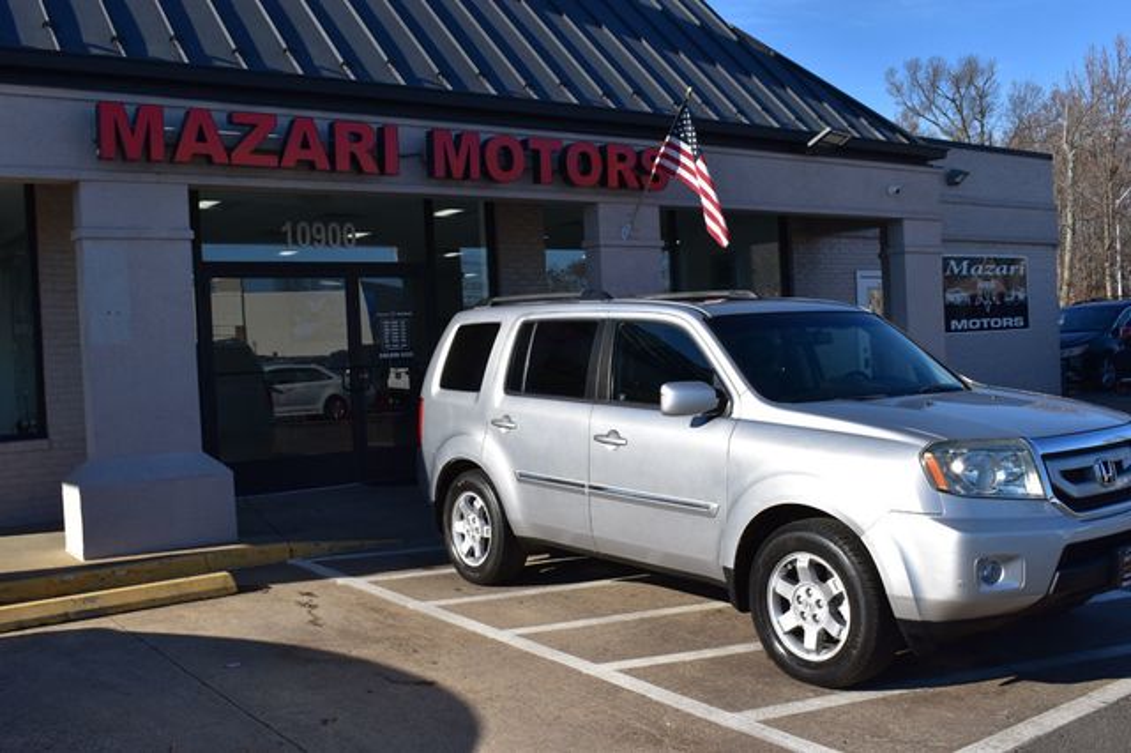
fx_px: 1130
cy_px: 376
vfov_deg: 36.8
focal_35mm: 36
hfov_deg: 53.2
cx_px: 566
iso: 320
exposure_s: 1/500
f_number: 11
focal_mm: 24
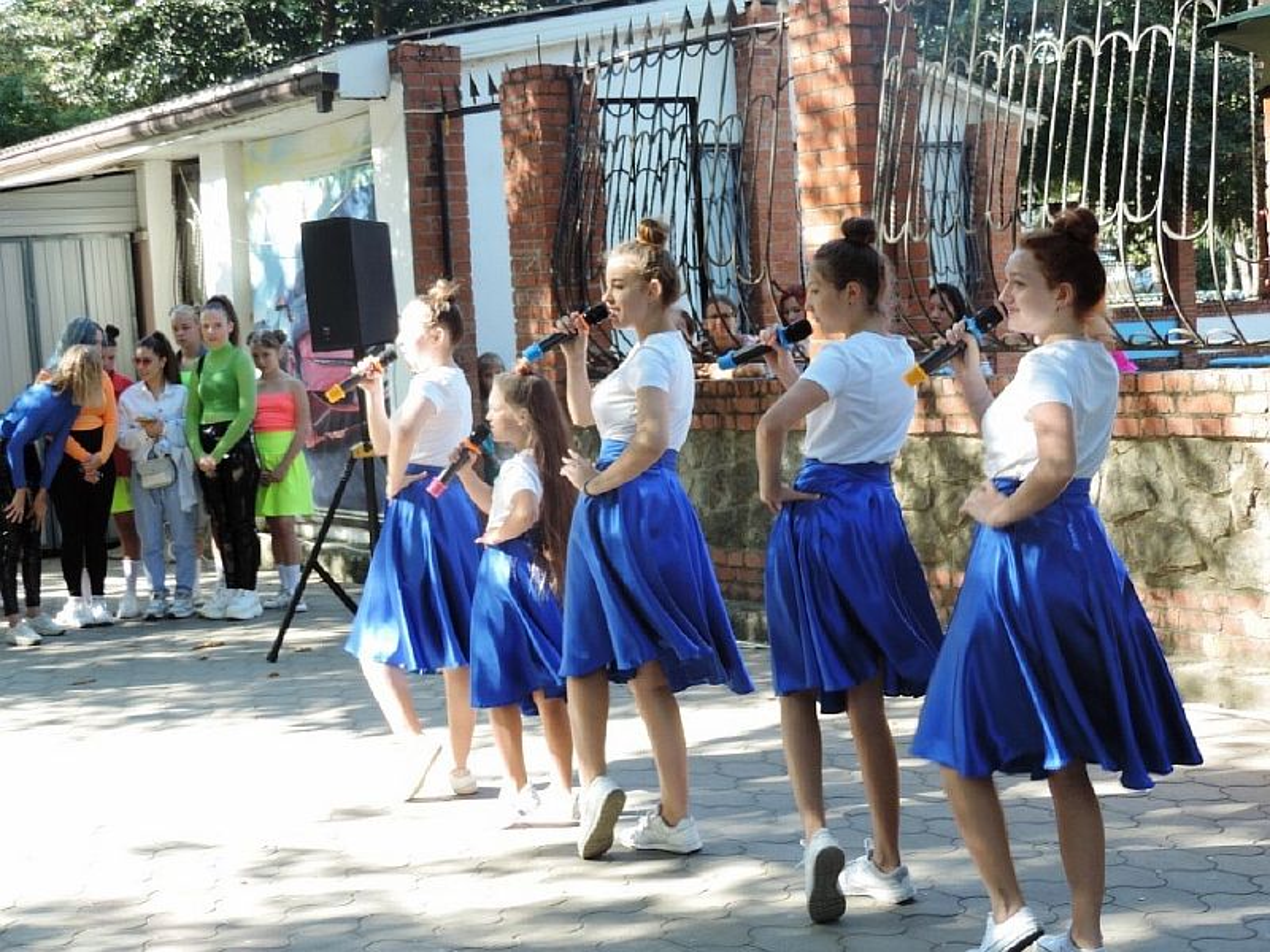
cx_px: 635
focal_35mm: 55
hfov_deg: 34.9
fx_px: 2018
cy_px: 476
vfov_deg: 26.6
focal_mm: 9.8
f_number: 3.7
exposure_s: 1/80
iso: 80
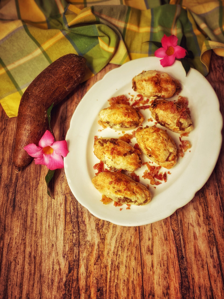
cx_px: 112
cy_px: 150
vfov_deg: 67.3
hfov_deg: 53.1
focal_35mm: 26
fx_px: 224
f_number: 1.8
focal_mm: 4.25
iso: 80
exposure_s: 1/100
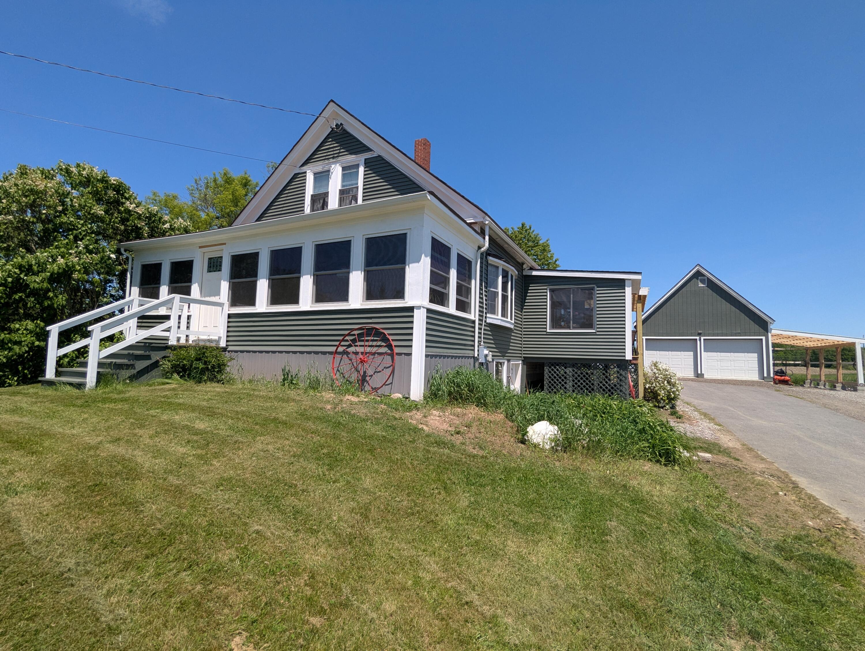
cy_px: 326
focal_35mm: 16
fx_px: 400
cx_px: 432
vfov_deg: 78.2
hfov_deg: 94.4
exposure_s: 1/1610
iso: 45
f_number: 2.2
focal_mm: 2.35
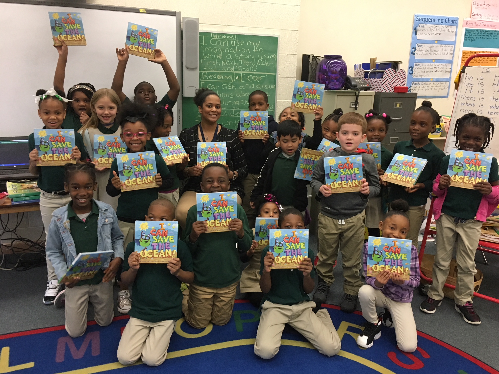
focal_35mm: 29
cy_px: 187
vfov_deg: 48.2
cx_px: 250
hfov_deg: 61.7
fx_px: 418
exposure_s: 1/30
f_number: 2.2
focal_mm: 4.15
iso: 125
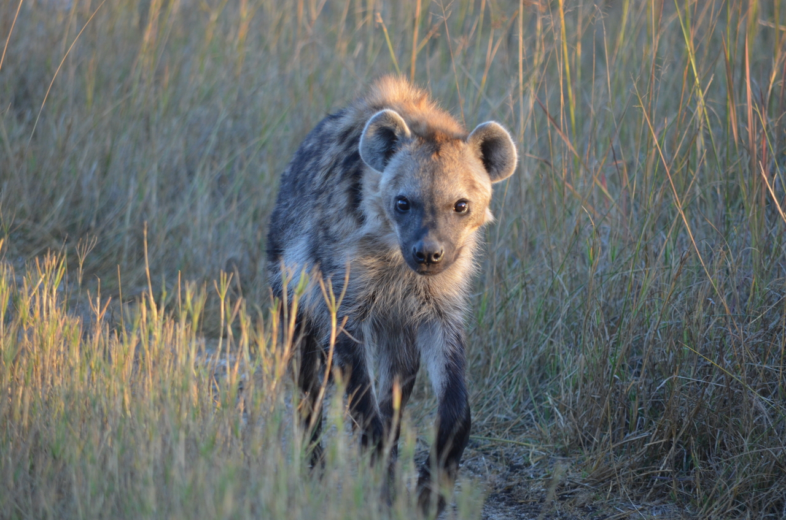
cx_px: 393
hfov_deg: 4.6
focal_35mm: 450
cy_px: 260
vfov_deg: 3.0
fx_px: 9805
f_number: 5.6
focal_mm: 300
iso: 800
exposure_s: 1/160
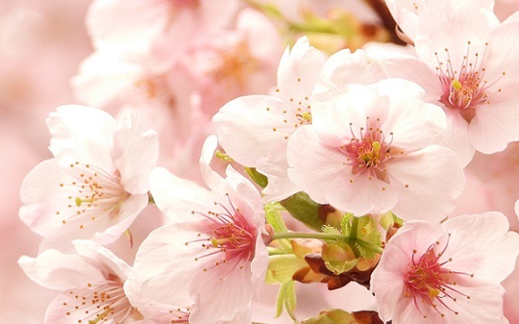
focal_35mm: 825
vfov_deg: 1.6
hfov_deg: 2.5
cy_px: 166
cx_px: 167
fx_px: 11664
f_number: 5
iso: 180
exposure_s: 1/250
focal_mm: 77.8
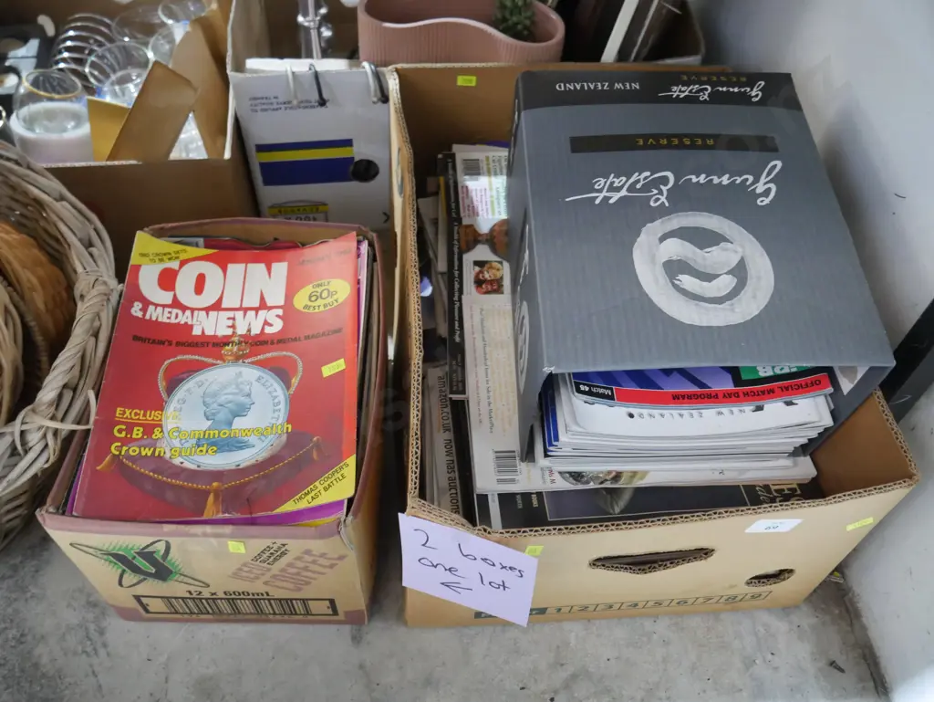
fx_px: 756
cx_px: 467
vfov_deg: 49.8
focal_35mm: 28
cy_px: 351
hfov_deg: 63.4
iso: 3200
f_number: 4
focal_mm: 14
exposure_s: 1/25
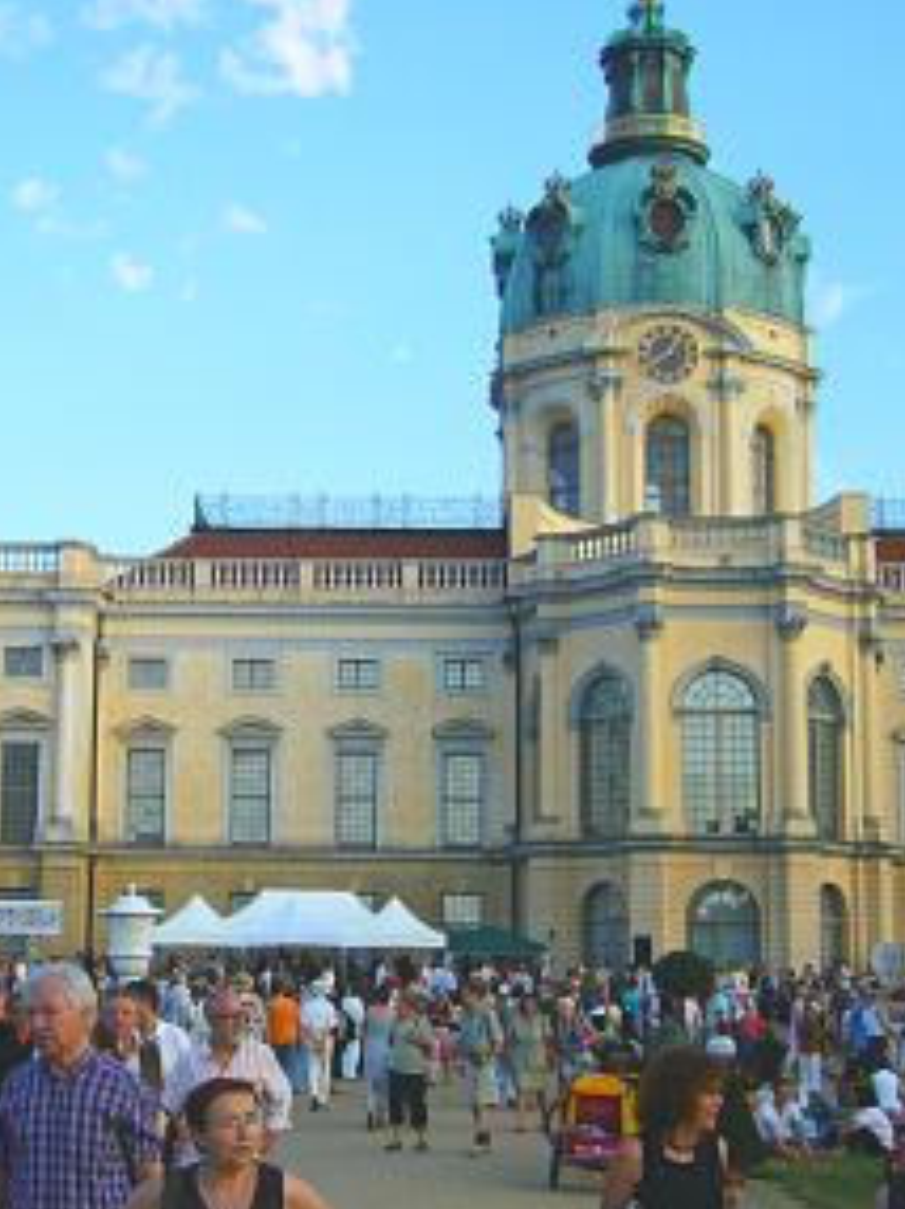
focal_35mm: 63
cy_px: 596
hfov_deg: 23.2
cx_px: 334
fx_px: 2199
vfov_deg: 30.7
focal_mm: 5.8
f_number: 2.8
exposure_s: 1/400
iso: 80
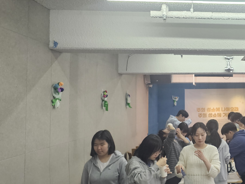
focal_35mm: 51
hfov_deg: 33.8
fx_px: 361
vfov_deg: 28.6
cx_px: 252
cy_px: 93
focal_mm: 6.3
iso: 250
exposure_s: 1/120
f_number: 1.7
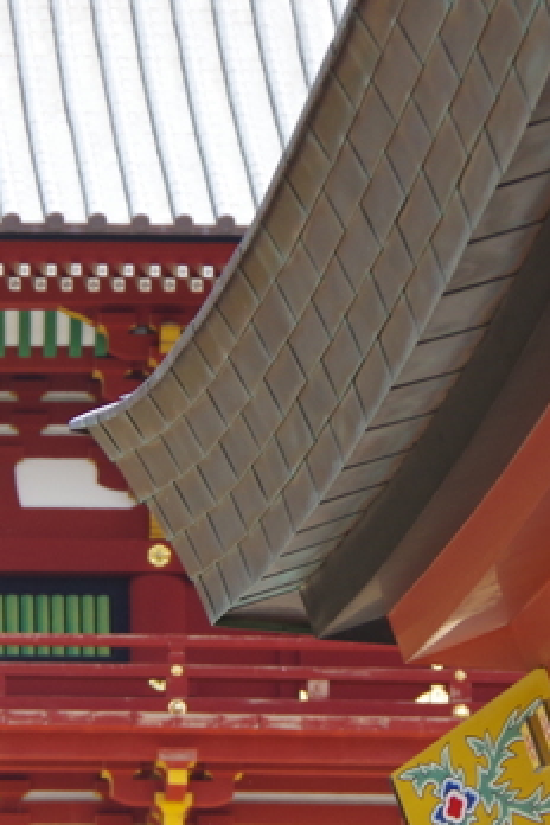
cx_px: 237
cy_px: 690
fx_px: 8891
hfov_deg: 3.5
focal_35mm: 388
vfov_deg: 5.3
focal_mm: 88
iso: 200
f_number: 8
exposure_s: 1/125
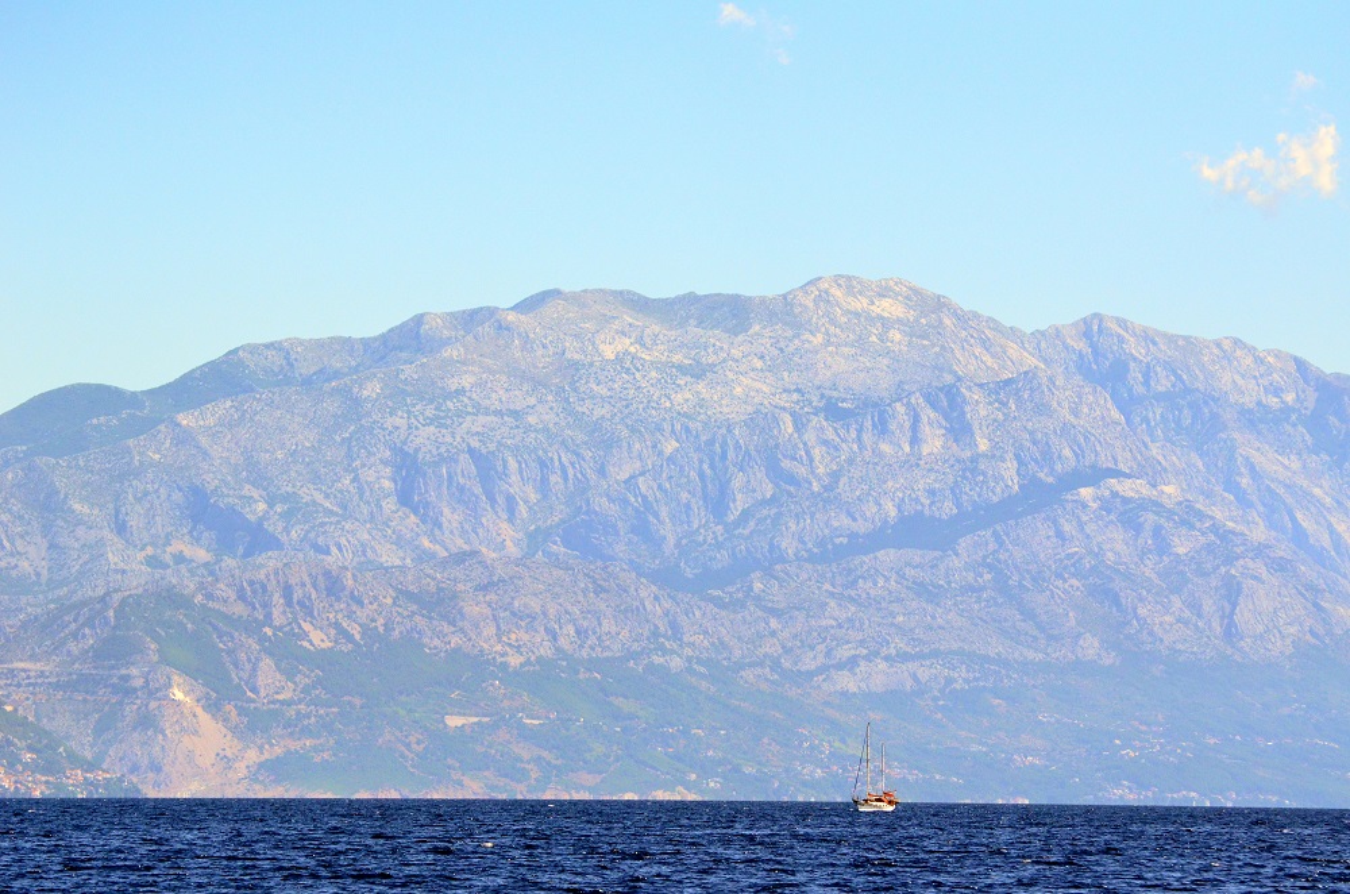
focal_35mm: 183
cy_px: 447
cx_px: 675
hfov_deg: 11.3
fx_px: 6847
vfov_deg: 7.5
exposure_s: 1/8000
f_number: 5.6
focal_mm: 122
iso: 1400
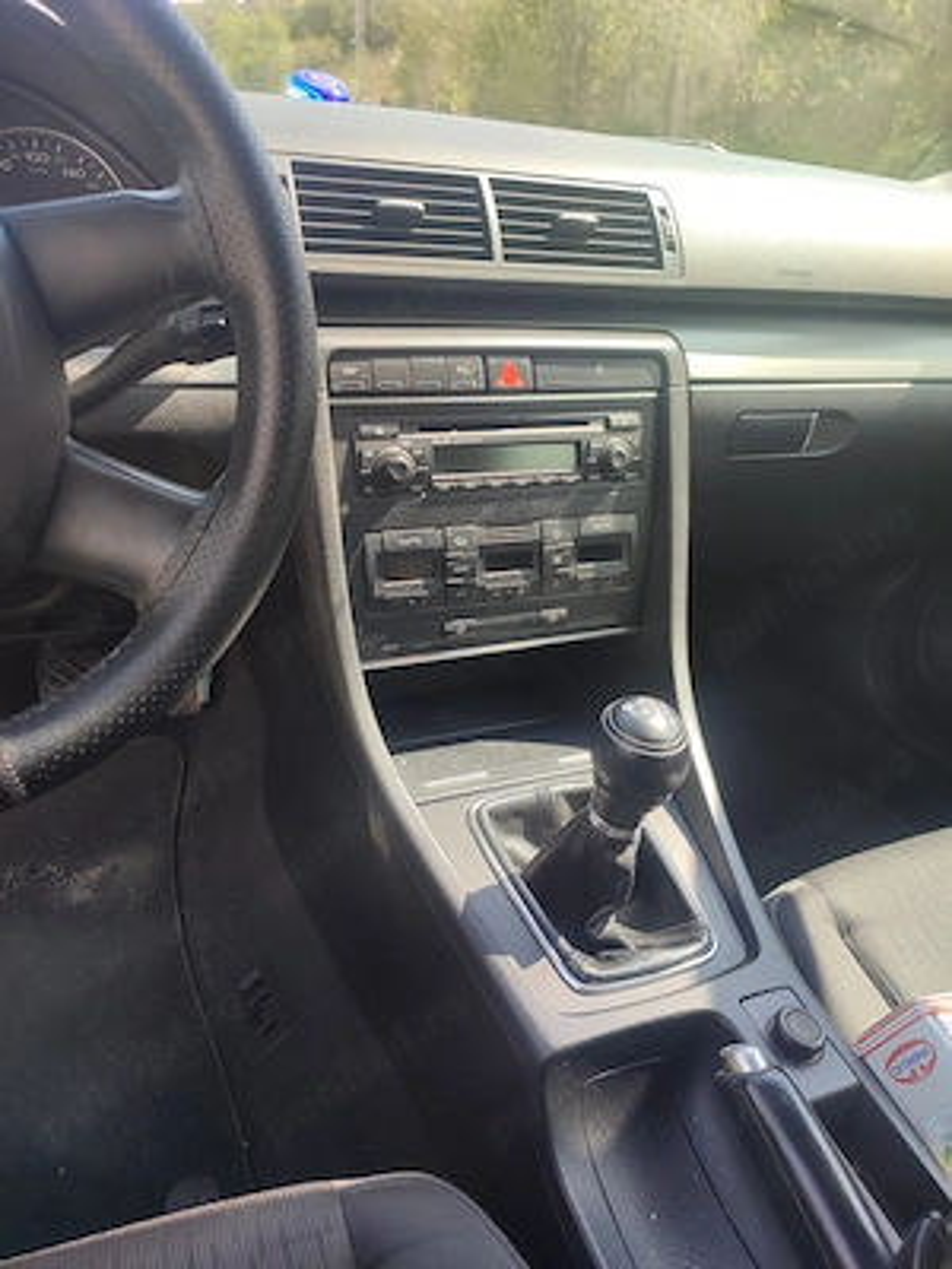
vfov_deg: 69.4
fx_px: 917
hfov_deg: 54.9
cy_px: 634
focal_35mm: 25
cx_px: 476
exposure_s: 1/177
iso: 50
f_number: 1.9
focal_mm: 6.04
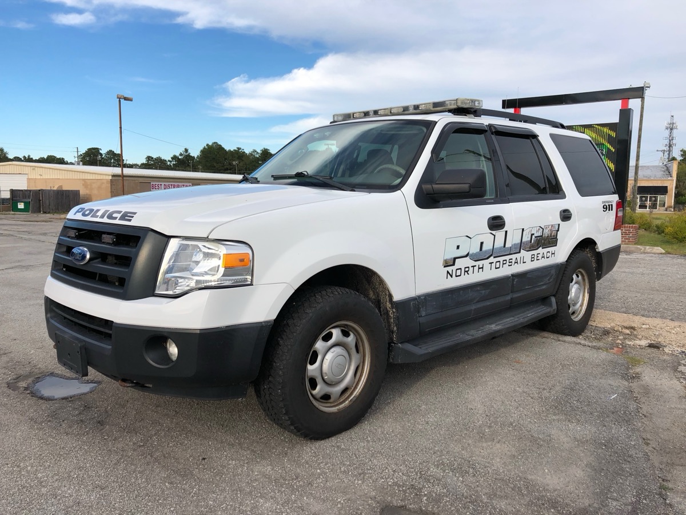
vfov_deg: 48.2
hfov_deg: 61.7
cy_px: 258
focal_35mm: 29
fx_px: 575
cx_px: 343
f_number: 1.8
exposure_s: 1/1000
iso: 20
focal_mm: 3.99
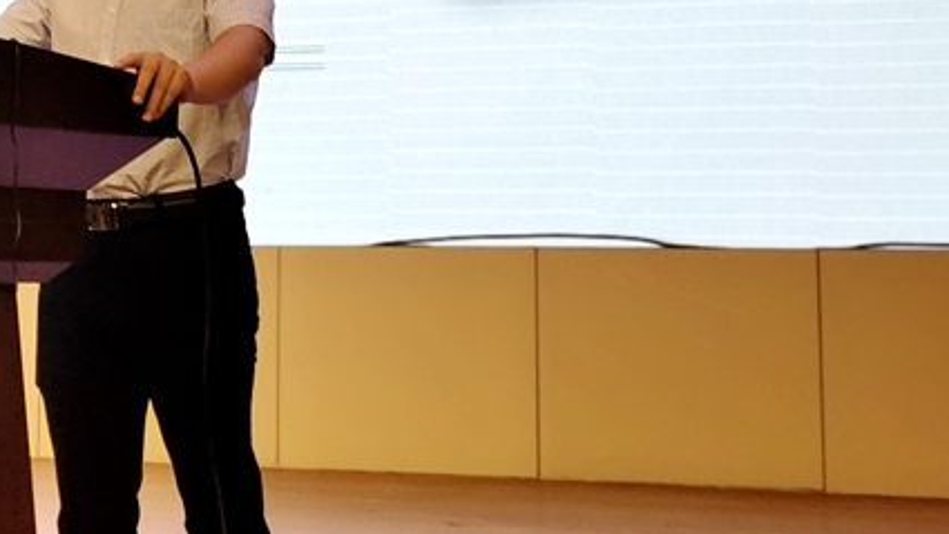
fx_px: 2466
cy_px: -23
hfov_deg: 21.5
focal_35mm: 98
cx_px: 183
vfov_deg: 12.2
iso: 50
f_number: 2.4
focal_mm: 4.75
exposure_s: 1/100
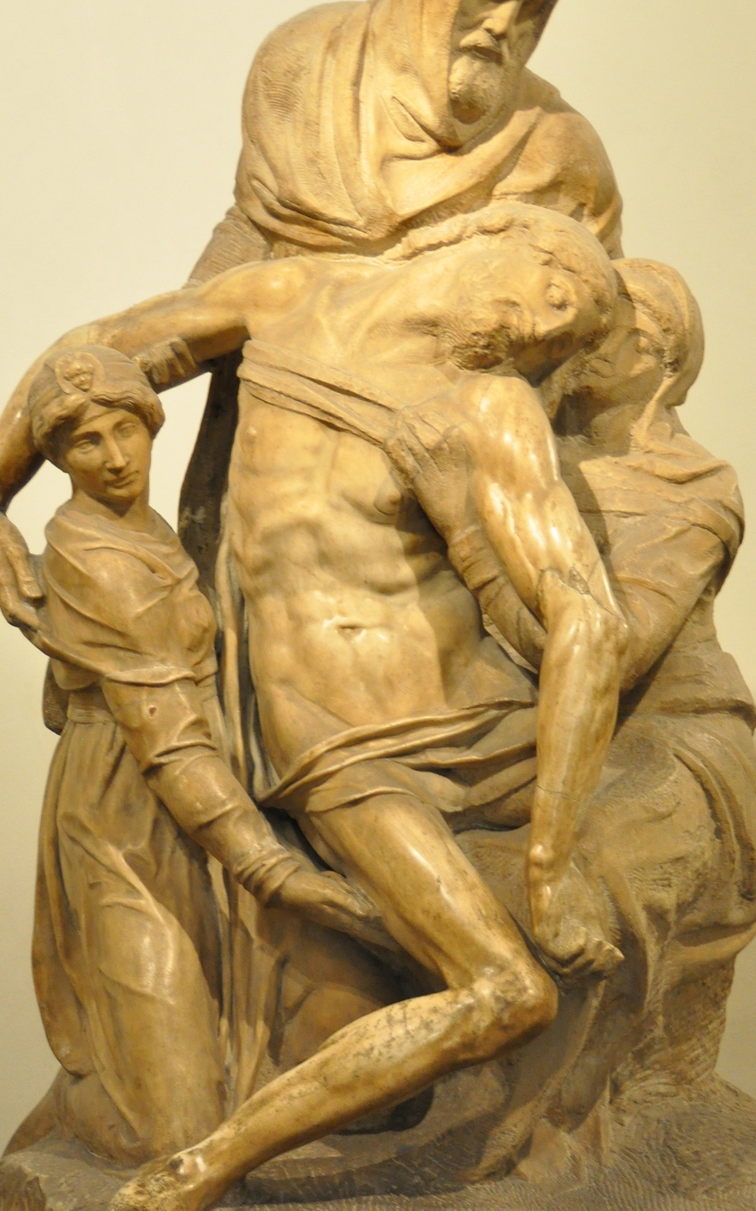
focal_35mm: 69
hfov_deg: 18.9
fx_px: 2276
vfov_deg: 29.8
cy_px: 574
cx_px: 422
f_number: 3.2
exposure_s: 1/30
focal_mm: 34
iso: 1400
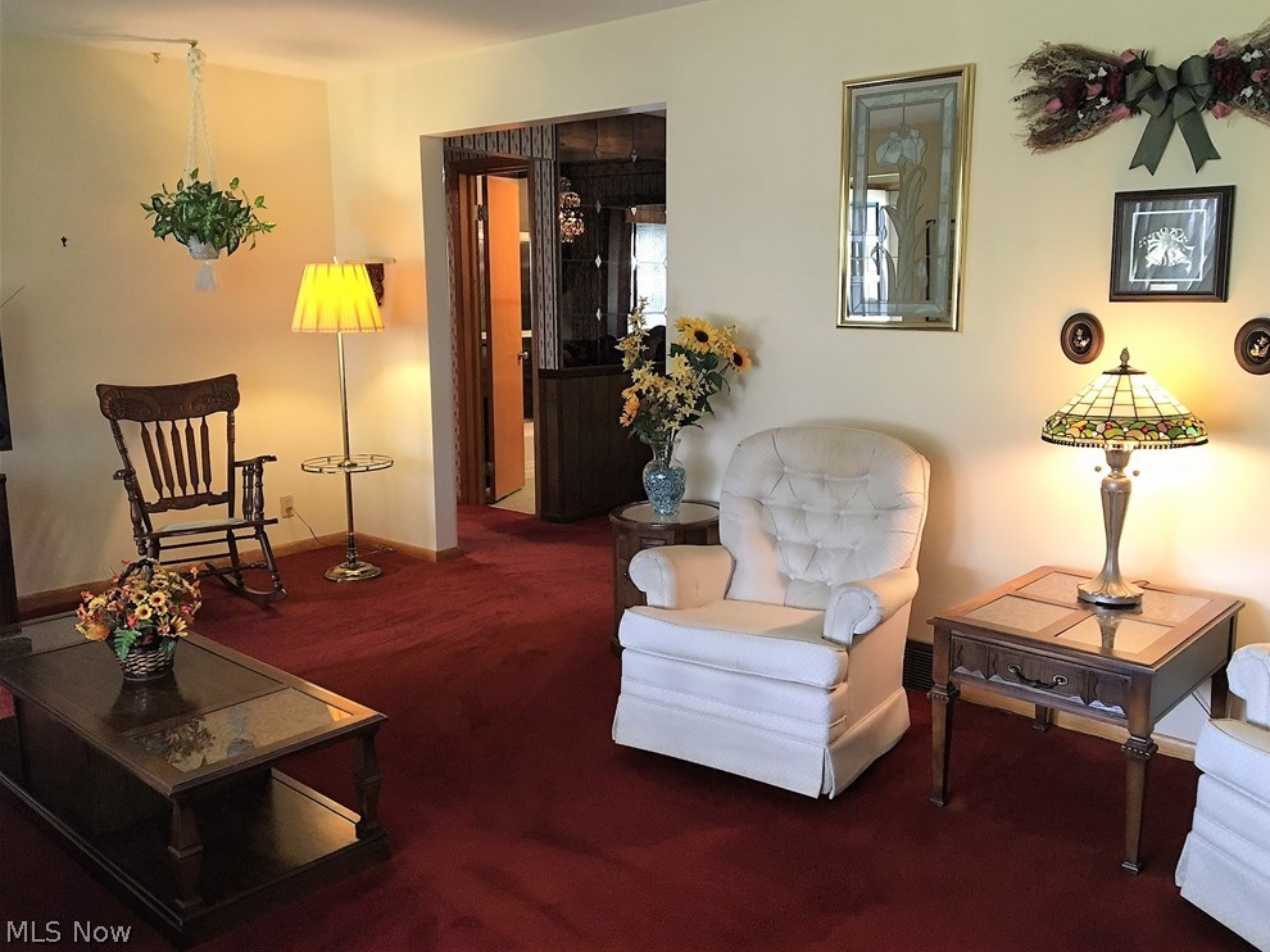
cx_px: 656
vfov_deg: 46.8
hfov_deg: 60.0
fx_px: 1100
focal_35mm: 30
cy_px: 461
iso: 125
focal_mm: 4.15
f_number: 2.2
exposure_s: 1/30
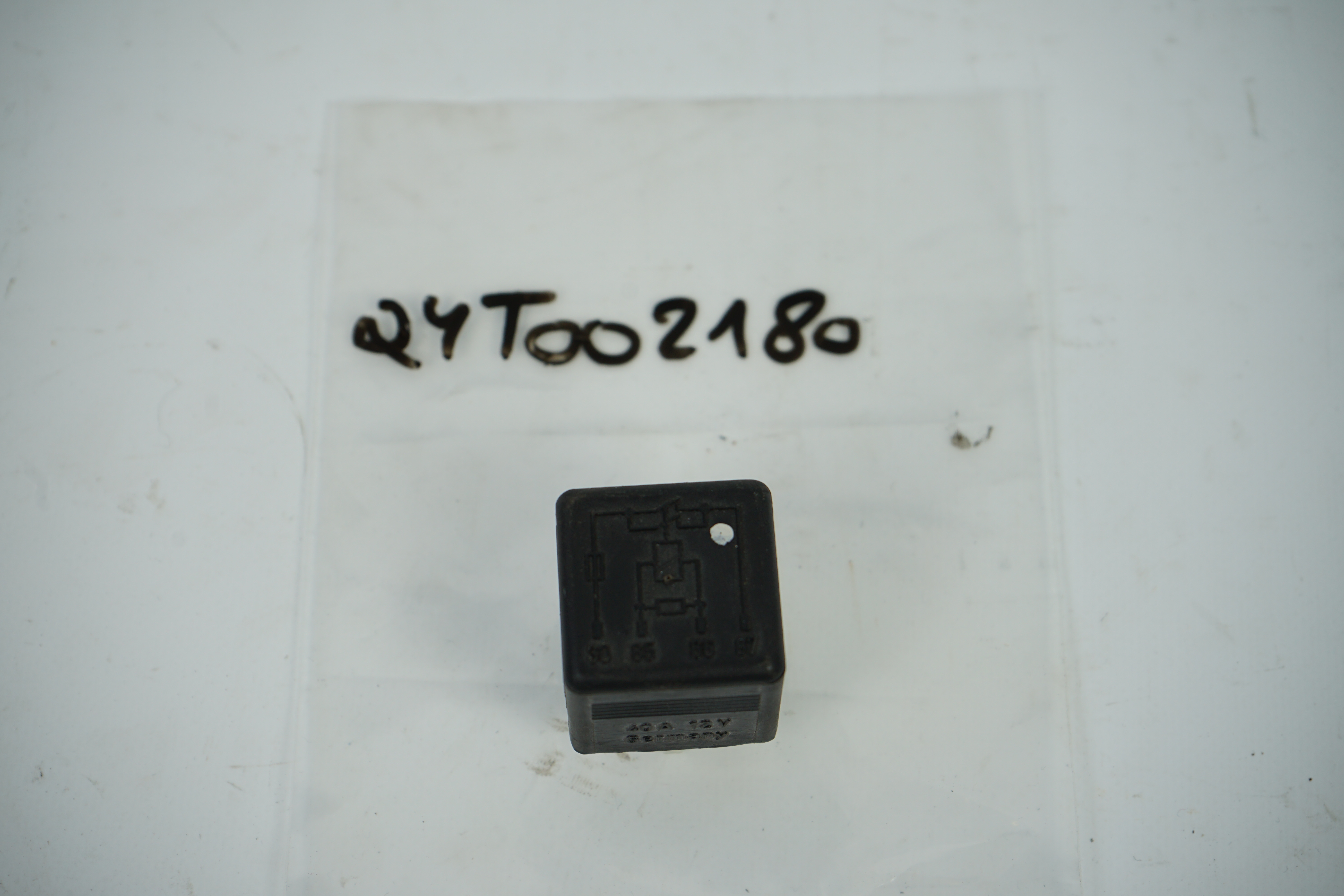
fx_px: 2314
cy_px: 448
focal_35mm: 62
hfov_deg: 32.4
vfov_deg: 21.9
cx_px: 672
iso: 200
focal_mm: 62
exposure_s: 1/200
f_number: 7.1
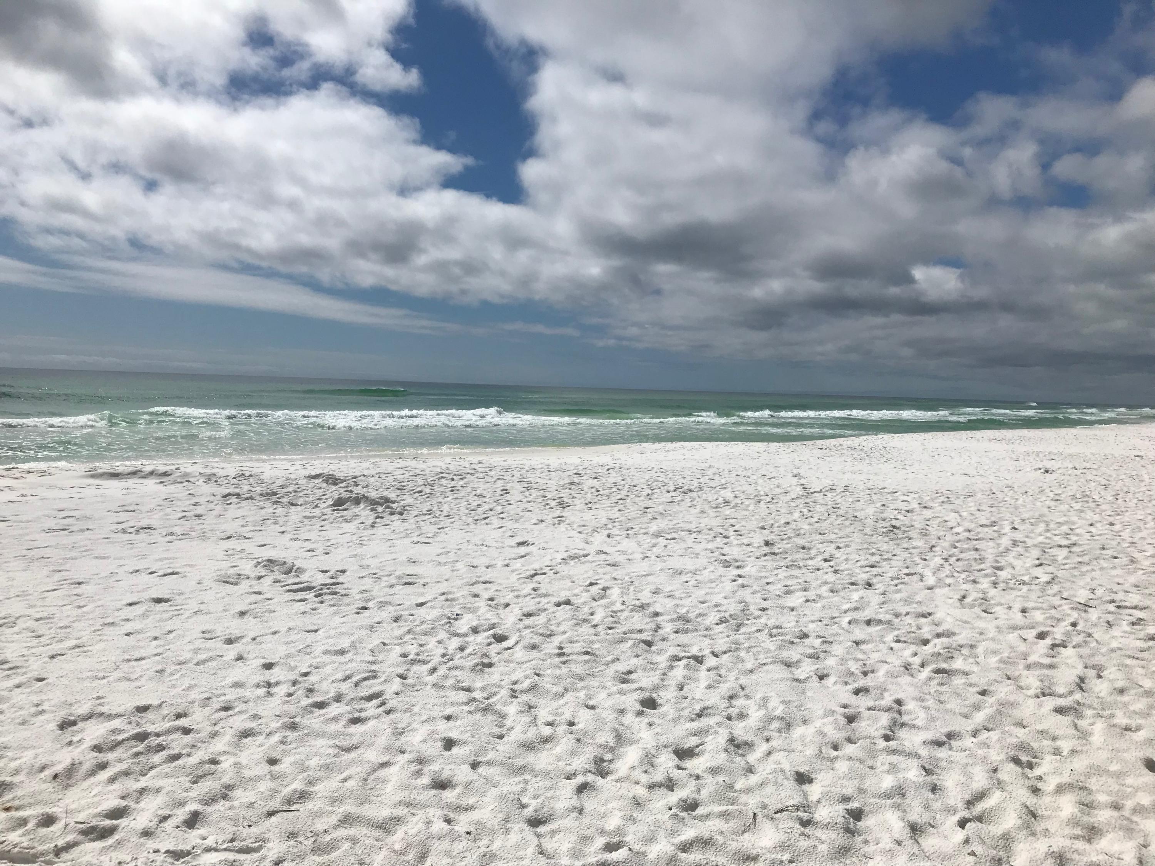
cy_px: 433
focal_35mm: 28
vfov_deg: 49.7
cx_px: 578
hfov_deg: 63.4
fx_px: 934
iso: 25
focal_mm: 3.99
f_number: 1.8
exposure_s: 1/16129
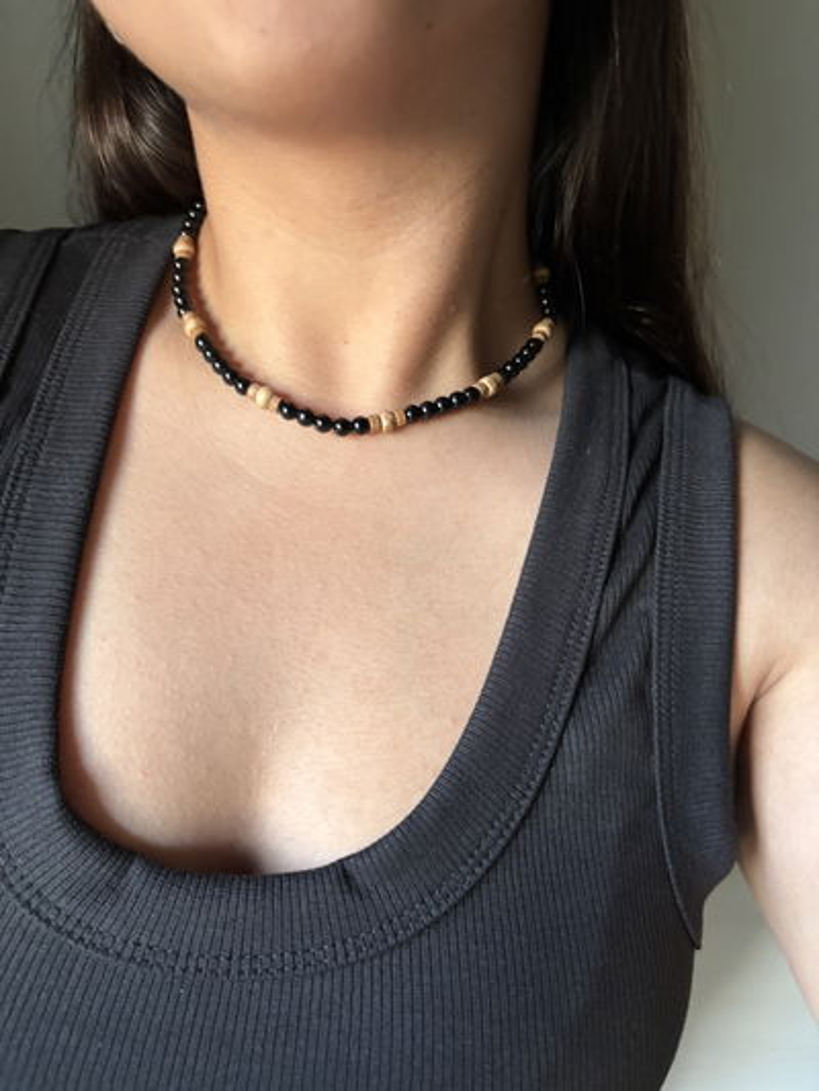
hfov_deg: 53.1
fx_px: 820
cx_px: 410
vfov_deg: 67.3
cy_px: 546
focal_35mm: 26
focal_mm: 5.96
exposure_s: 1/60
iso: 500
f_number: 1.6
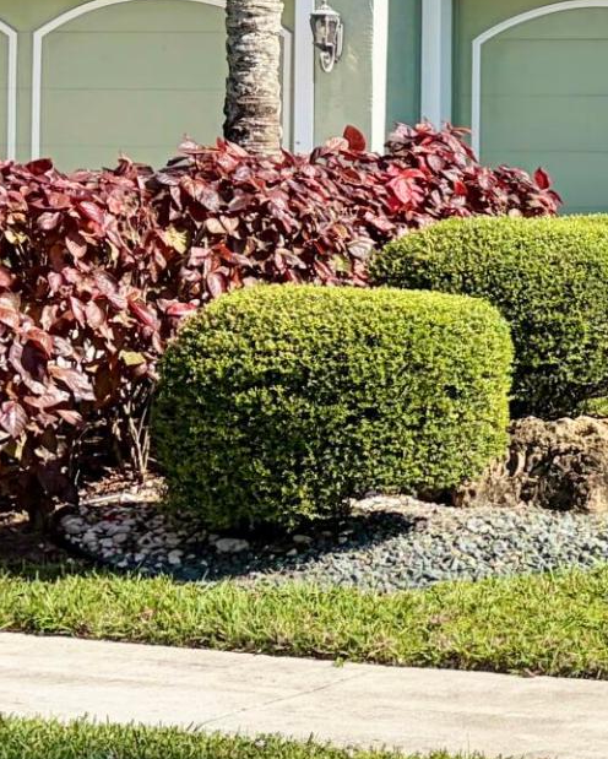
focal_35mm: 118
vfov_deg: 16.2
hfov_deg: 11.9
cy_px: 152
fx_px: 2652
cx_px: 1138
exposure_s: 1/3279
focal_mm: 5.96
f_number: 1.6
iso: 50
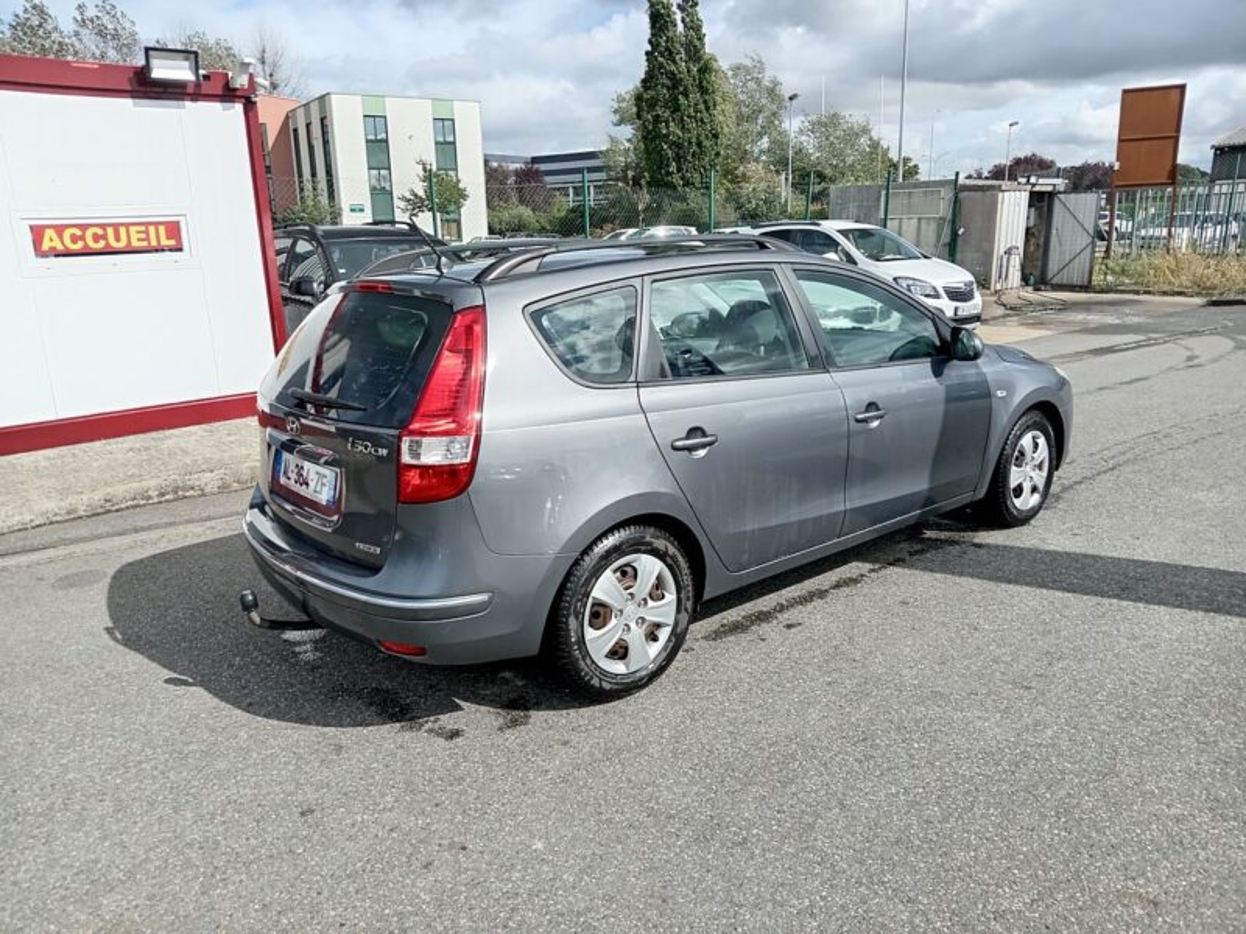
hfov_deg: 69.4
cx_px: 623
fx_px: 900
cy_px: 467
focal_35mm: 25
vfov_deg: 54.9
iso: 103
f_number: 1.8
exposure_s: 1/578
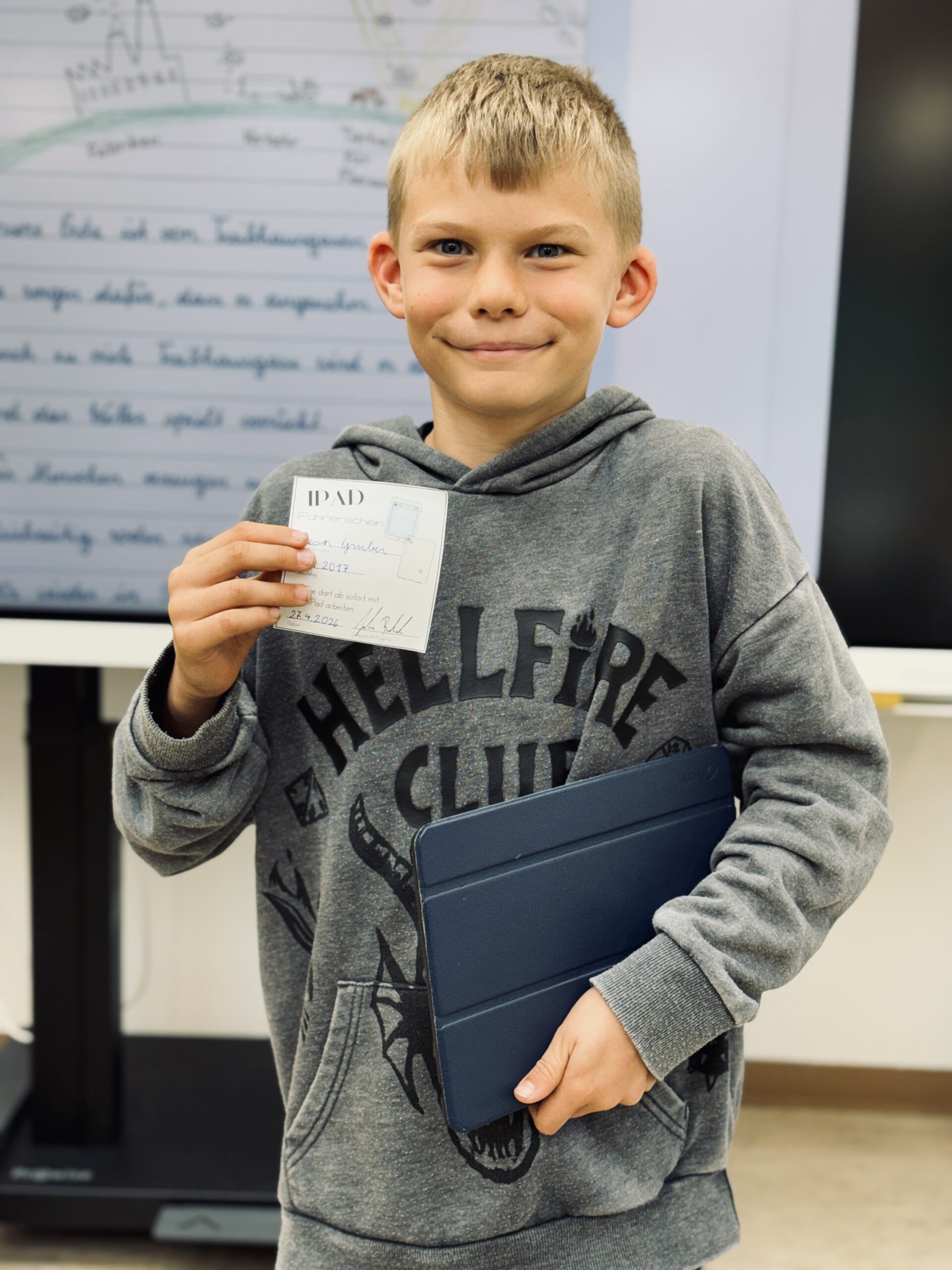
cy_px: 635
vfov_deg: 39.7
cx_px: 476
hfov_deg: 30.3
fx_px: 1760
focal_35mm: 48
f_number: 1.78
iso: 50
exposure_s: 1/120
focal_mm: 6.76
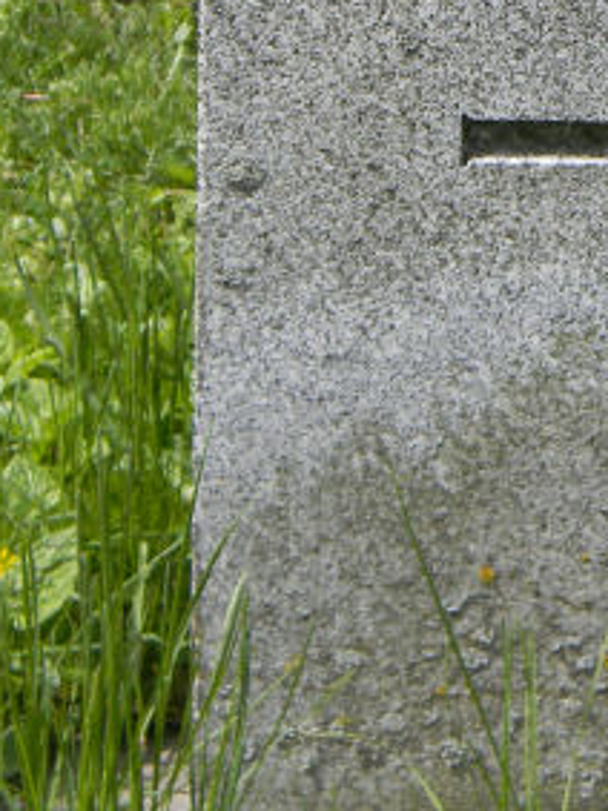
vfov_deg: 14.4
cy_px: -126
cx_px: 640
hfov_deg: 11.0
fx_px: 3117
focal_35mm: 133
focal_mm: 8.6
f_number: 3.9
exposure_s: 1/417
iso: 80
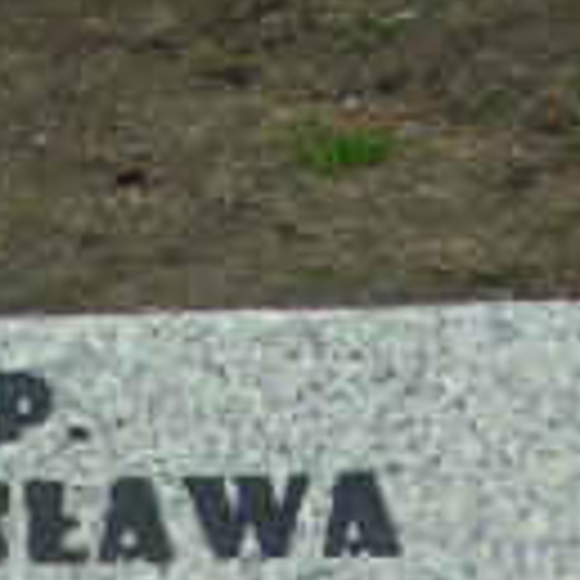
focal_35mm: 184
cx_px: -243
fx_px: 3488
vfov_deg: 9.1
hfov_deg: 9.3
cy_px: 1061
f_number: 3.3
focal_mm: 7.6
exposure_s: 1/640
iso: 80
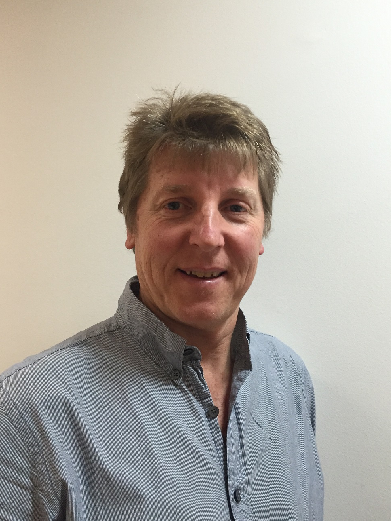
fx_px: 452
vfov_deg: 60.0
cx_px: 194
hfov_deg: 46.8
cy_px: 256
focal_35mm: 30
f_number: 2.2
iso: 200
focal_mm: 4.15
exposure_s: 1/33
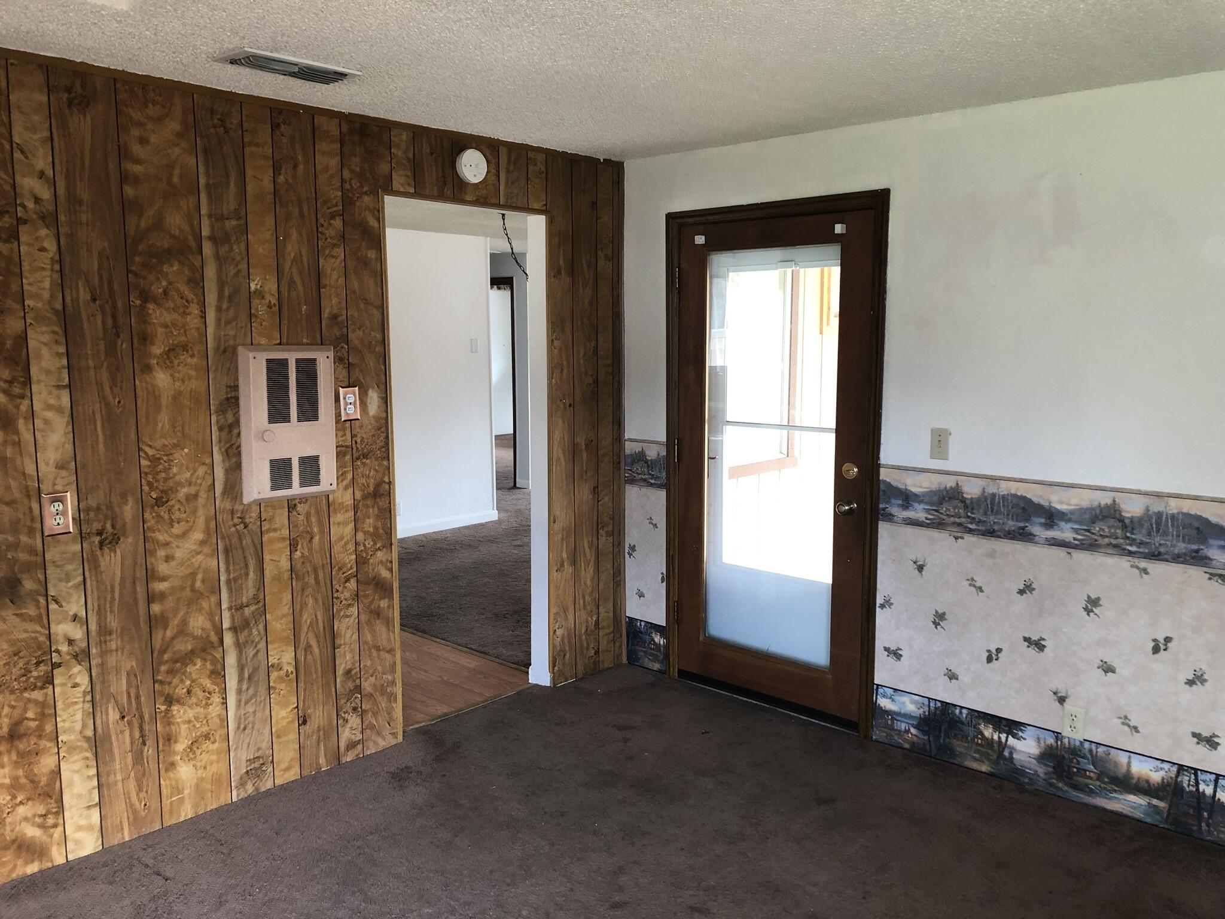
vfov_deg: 49.7
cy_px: 460
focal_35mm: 28
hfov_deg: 63.4
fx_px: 991
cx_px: 612
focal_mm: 3.99
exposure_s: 1/15
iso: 40
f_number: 1.8
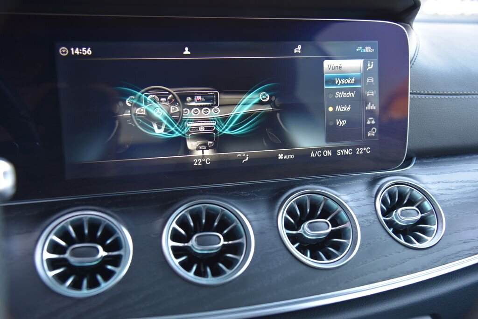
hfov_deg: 44.5
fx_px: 585
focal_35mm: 44
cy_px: 160
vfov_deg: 30.6
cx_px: 239
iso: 500
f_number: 4
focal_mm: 44
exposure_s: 1/25
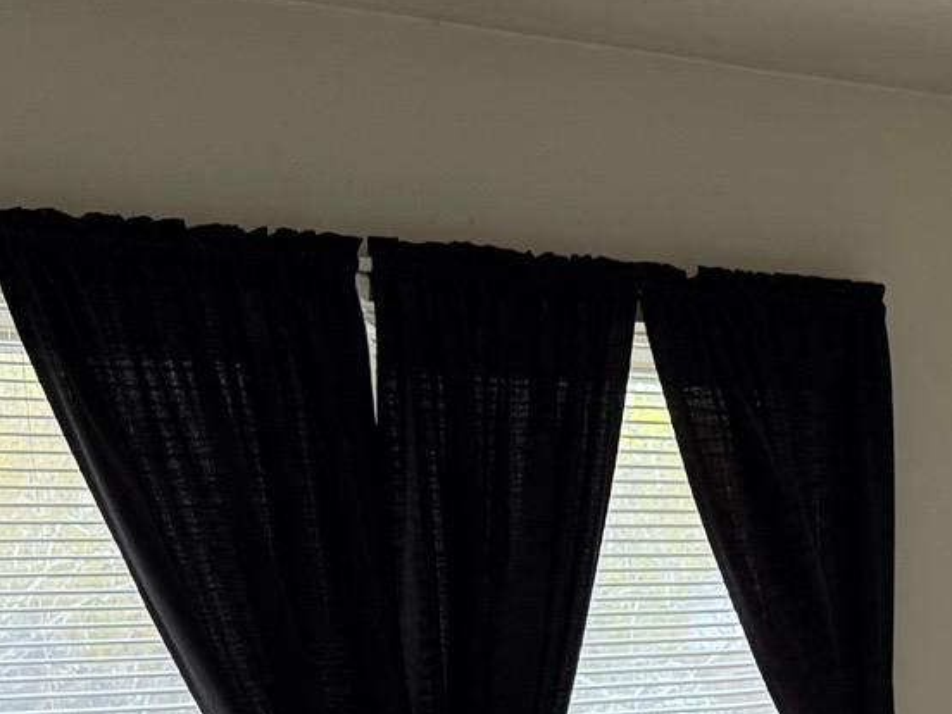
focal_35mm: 89
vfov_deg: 15.3
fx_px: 2448
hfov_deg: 21.3
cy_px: 1080
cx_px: 936
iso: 200
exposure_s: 1/139
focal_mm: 6.76
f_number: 1.78
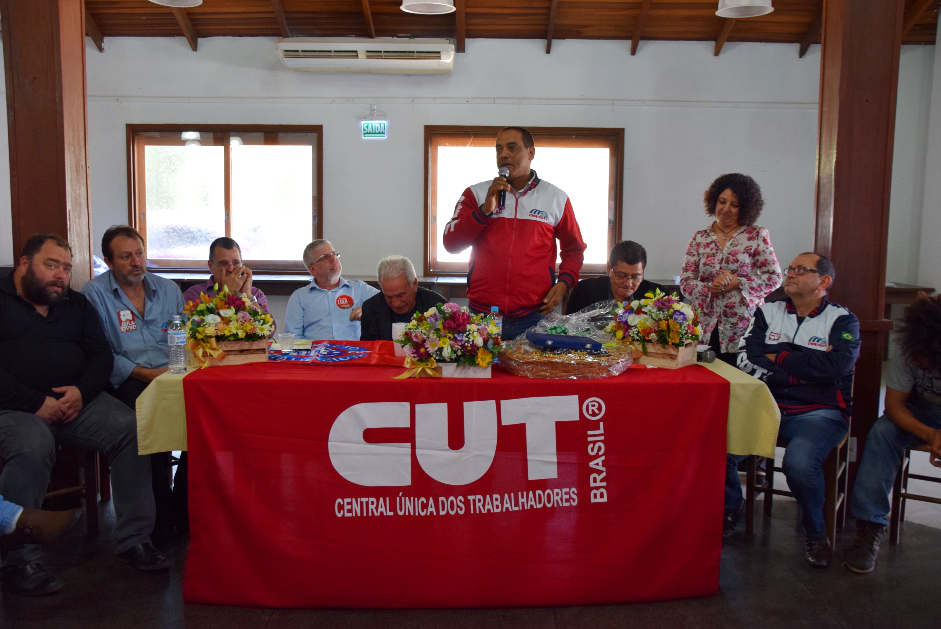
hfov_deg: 59.5
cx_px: 470
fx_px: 824
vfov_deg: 41.8
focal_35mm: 32
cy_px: 314
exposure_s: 1/60
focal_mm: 21
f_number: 3.5
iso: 800
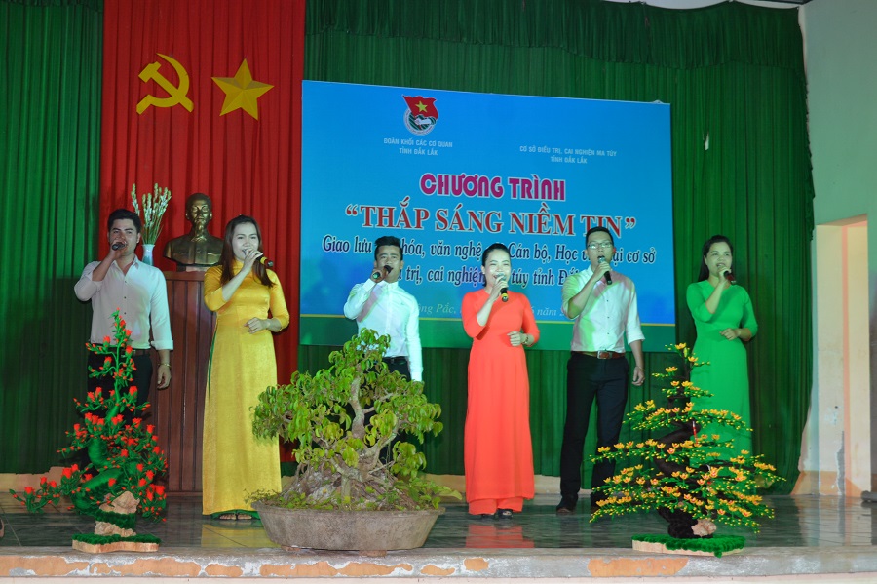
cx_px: 438
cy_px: 292
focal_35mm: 60
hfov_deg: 33.4
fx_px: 1461
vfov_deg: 22.6
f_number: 4.8
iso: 500
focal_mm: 40
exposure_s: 1/60
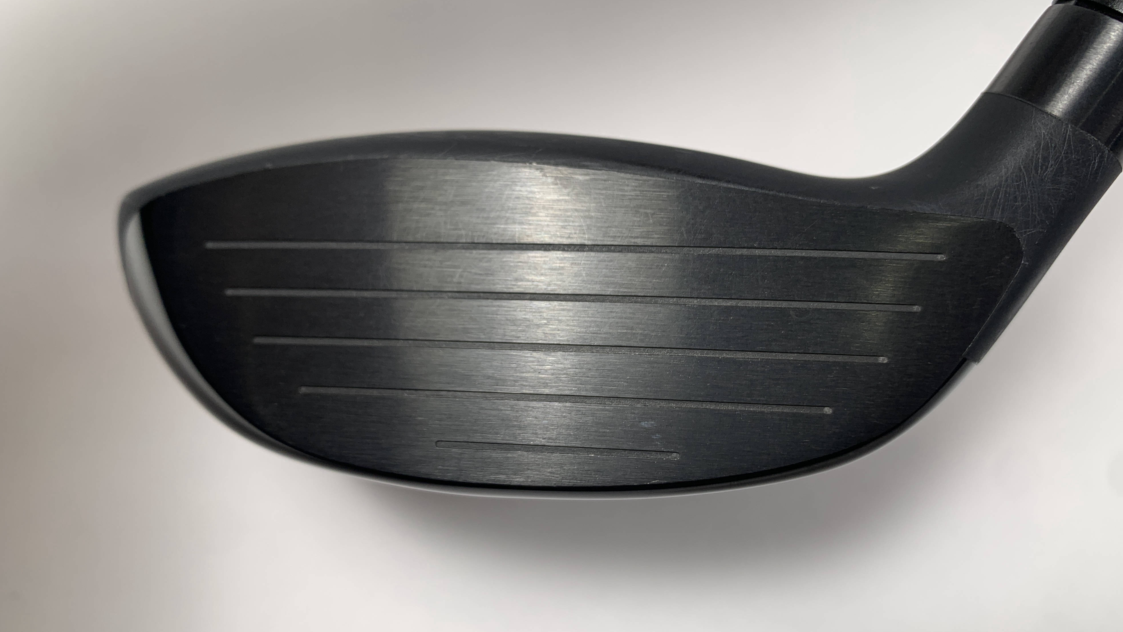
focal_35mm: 29
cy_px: 325
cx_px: 555
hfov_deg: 66.1
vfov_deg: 40.2
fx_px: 864
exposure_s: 1/167
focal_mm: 4.25
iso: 25
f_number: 1.8
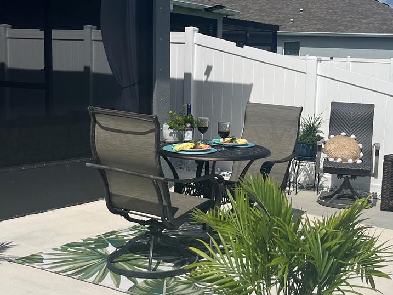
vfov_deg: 25.2
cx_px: 286
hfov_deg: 32.7
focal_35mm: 58
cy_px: 162
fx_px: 659
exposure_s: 1/10870
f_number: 1.6
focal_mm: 5.1
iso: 50
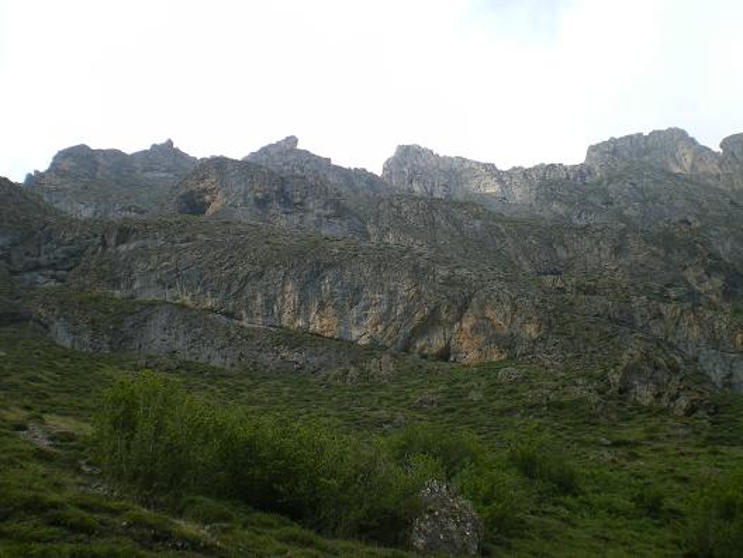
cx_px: 372
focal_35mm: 38
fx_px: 816
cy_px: 279
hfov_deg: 49.0
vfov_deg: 37.7
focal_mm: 6.3
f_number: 4.6
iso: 64
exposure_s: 1/125
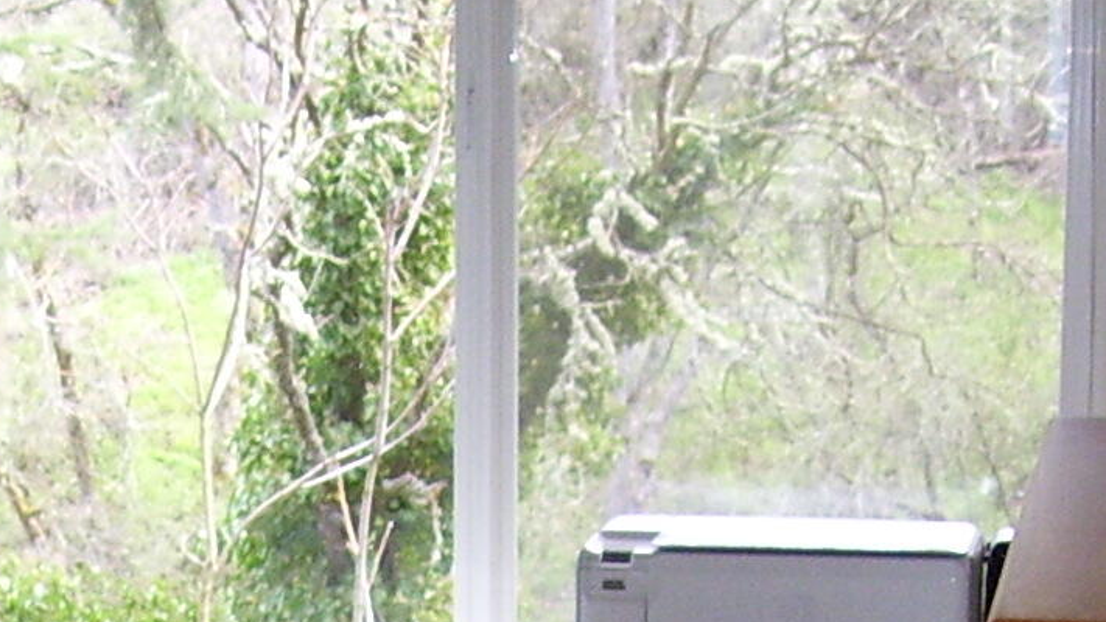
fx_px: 4282
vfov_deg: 7.8
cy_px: 1386
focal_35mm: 146
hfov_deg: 14.6
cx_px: 163
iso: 125
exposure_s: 1/60
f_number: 2.7
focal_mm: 6
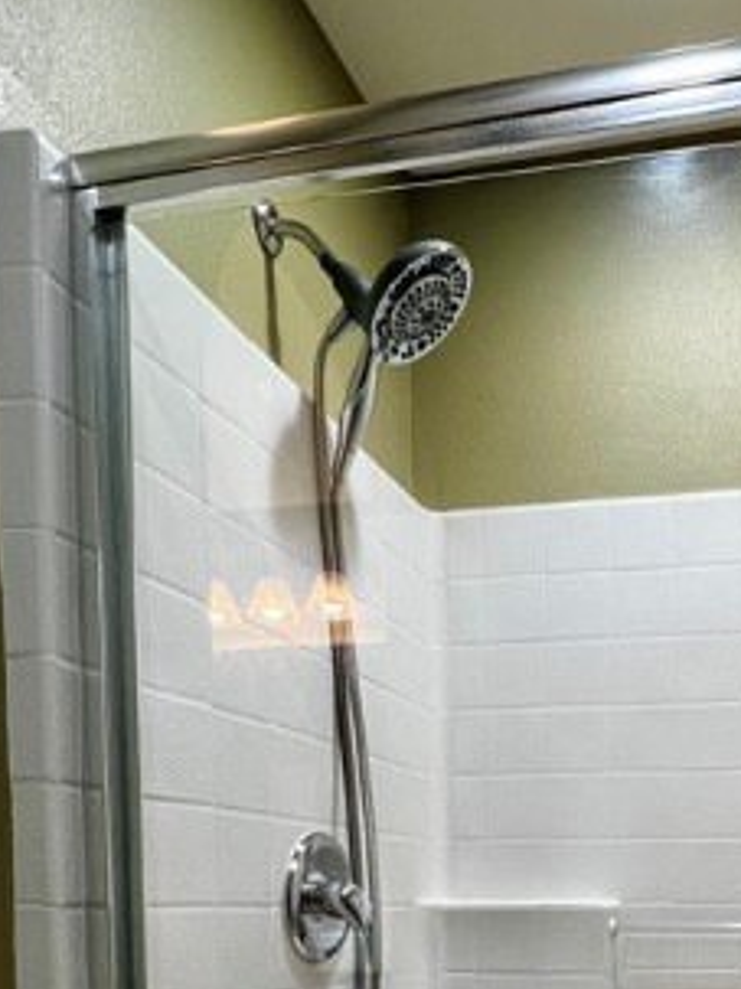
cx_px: 656
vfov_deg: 47.2
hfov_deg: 40.0
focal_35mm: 33
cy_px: 963
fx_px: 943
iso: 160
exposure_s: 1/120
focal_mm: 1.57
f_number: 1.8
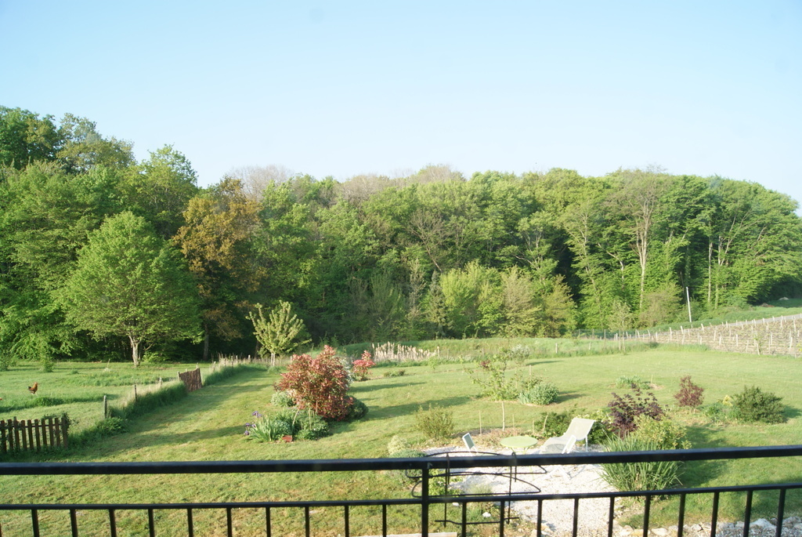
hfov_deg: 67.3
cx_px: 401
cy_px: 268
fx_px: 602
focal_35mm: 27
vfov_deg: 48.0
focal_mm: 18
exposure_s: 1/60
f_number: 7.1
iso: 100
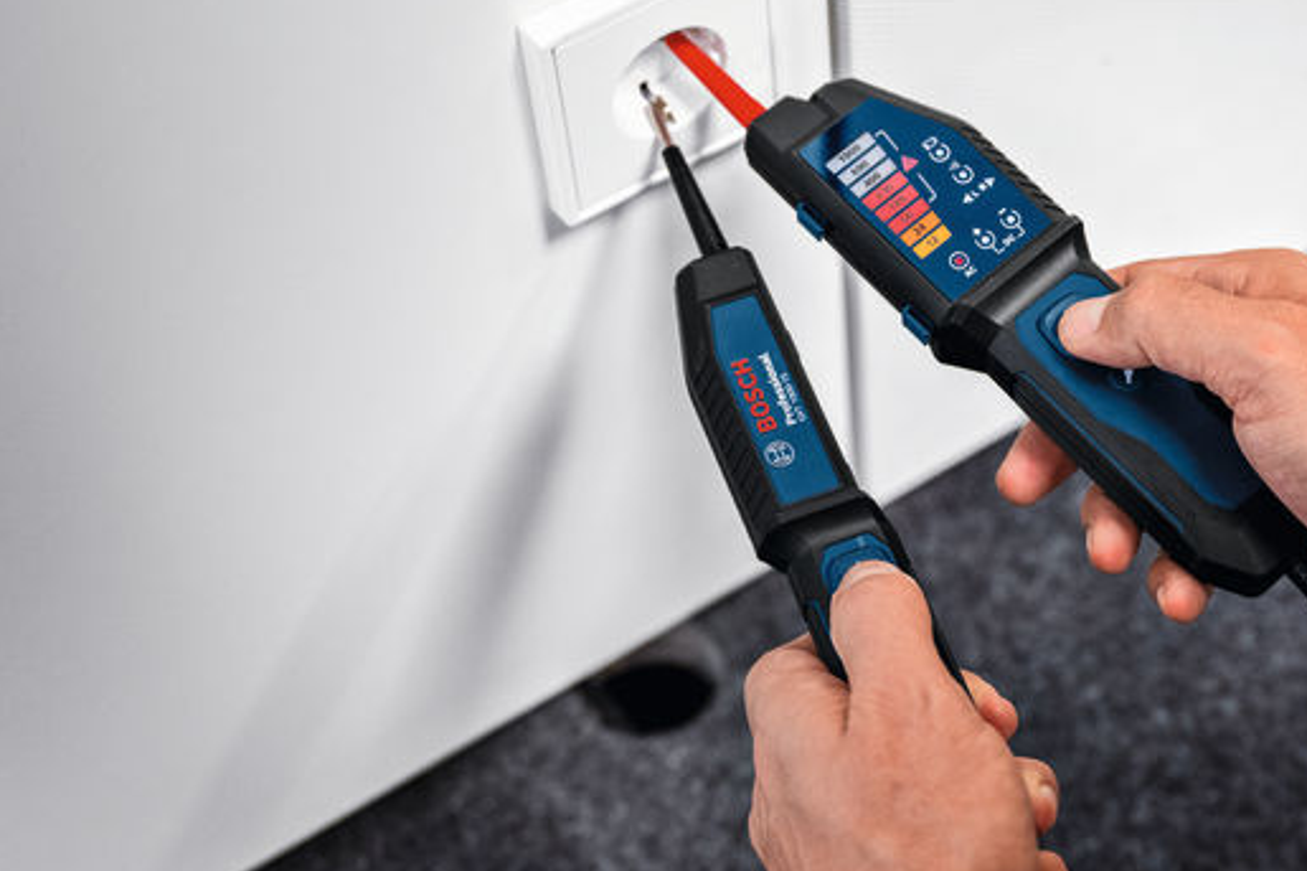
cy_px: 519
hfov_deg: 27.4
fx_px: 2649
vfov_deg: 18.6
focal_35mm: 73
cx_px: 934
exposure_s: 1/100
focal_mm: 47
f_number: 3.2
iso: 1600
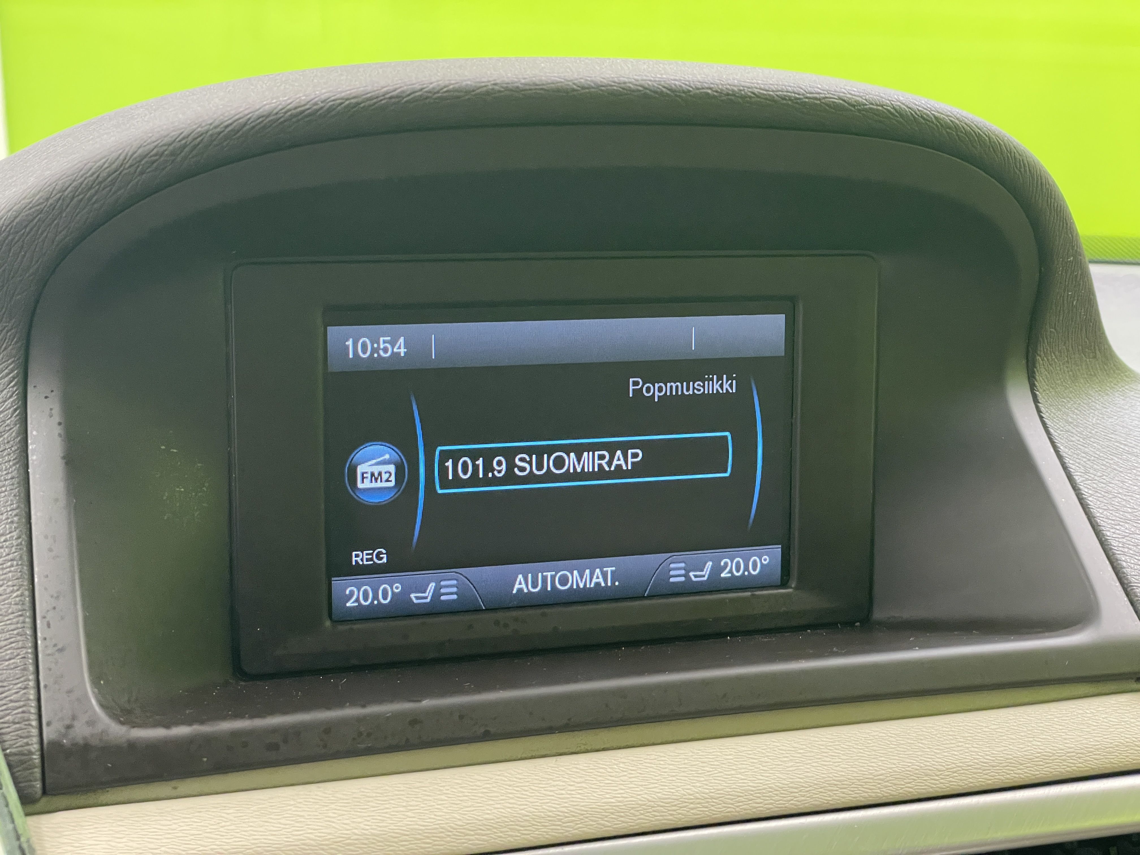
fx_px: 1713
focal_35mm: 52
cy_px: 428
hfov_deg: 36.8
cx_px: 570
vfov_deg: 28.0
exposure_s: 1/50
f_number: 2
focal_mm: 6
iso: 500
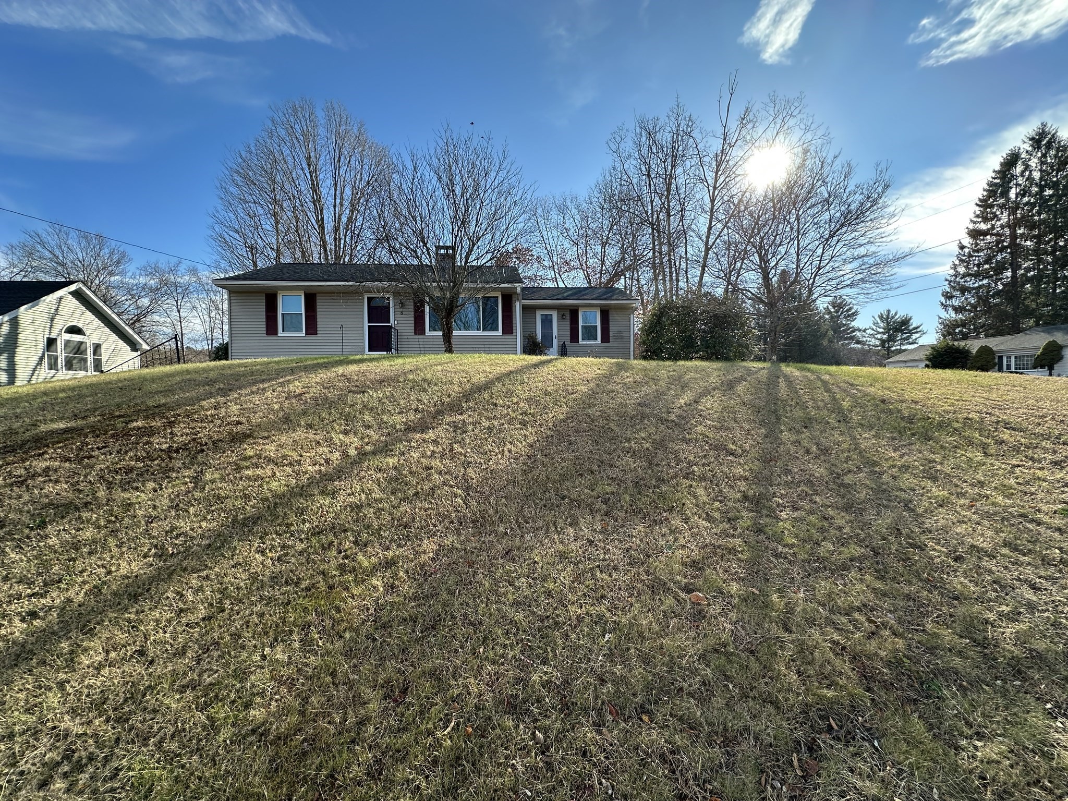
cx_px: 534
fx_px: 432
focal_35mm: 14
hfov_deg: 102.1
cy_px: 400
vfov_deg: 85.7
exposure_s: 1/564
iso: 40
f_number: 2.2
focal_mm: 2.22
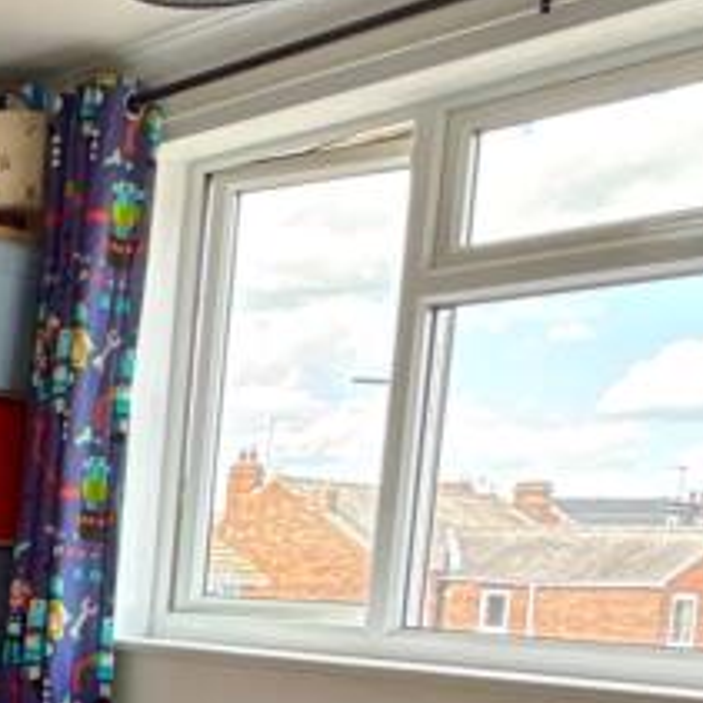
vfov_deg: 27.0
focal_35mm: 60
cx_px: -363
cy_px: 706
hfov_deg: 23.0
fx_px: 1379
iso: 100
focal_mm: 2.22
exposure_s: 1/99
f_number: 2.2
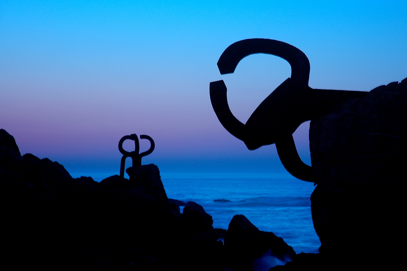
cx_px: 254
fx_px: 1378
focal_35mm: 122
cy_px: 143
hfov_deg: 16.8
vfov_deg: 11.2
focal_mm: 62
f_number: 4.5
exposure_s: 1.6
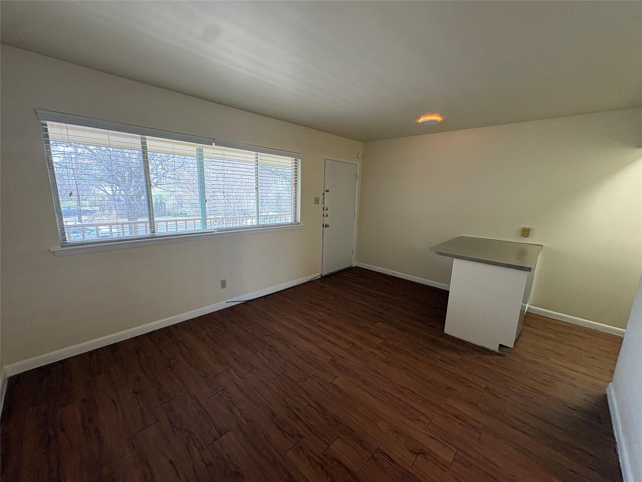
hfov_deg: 102.1
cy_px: 241
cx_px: 321
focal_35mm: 14
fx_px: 260
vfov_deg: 85.7
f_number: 2.2
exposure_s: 1/60
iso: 125
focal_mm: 2.22
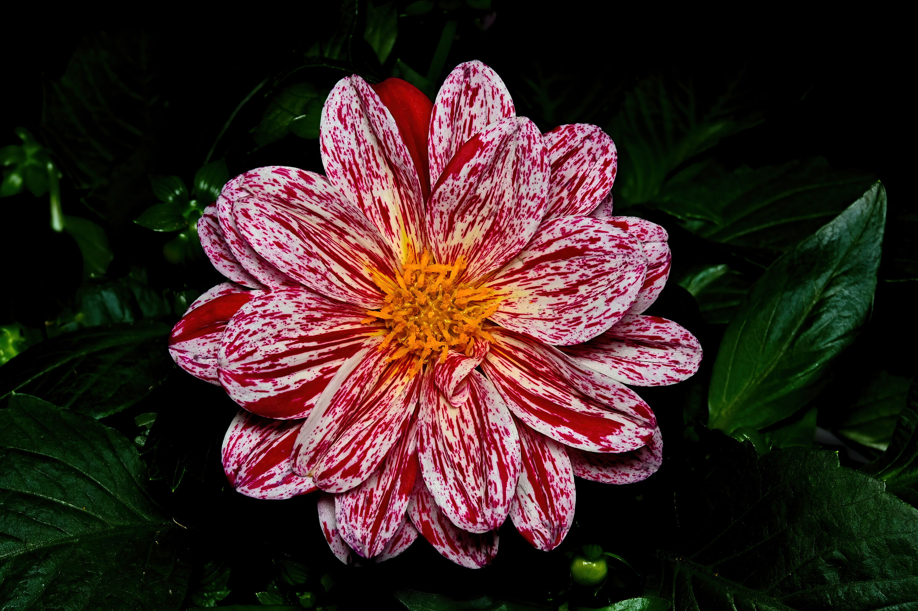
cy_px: 306
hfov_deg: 17.8
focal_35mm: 115
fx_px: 2931
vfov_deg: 11.9
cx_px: 459
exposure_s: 1
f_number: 22
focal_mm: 115
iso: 640
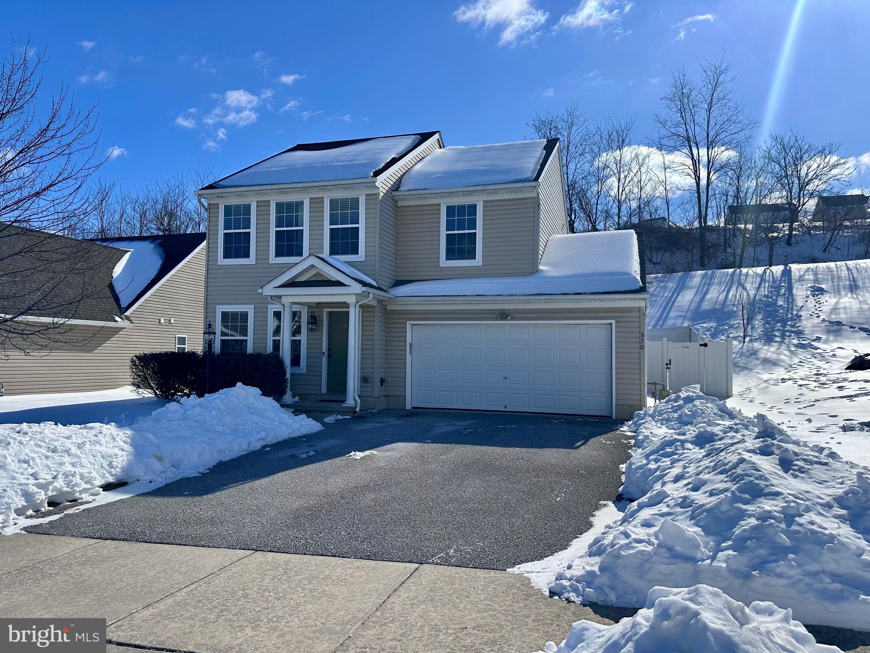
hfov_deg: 71.6
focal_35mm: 24
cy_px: 326
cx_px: 435
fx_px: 603
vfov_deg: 56.8
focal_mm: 6.86
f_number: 1.78
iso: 80
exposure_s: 1/9709
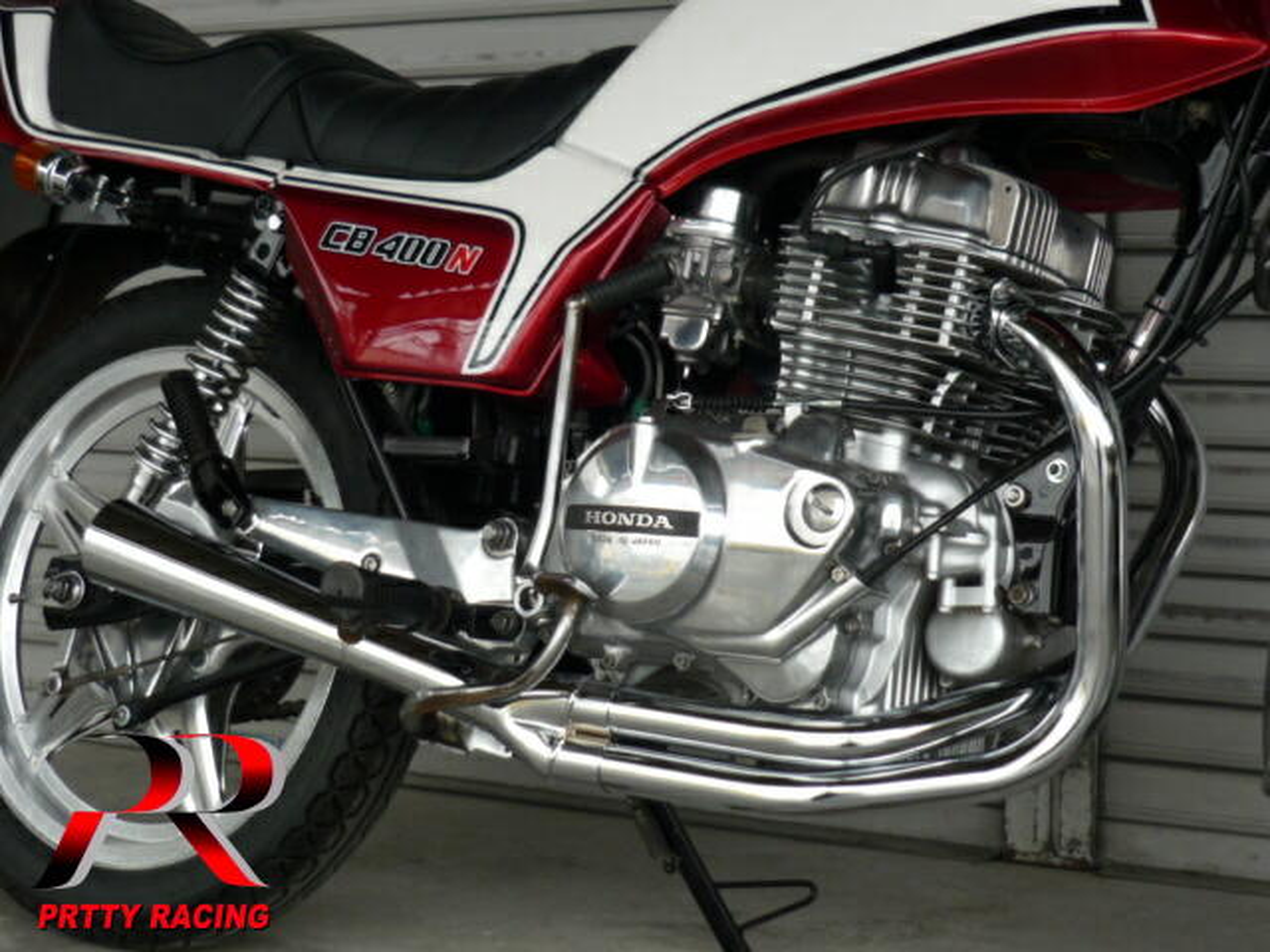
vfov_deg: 21.0
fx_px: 2568
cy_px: 476
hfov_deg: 27.8
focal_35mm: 70
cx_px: 635
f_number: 3
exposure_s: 1/160
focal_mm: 7.2
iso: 100
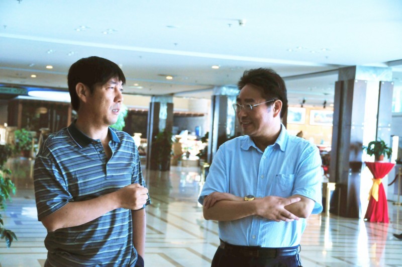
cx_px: 201
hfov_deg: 28.1
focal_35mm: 72
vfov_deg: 18.9
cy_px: 134
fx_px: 803
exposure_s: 1/80
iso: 1000
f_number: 4.5
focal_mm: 48
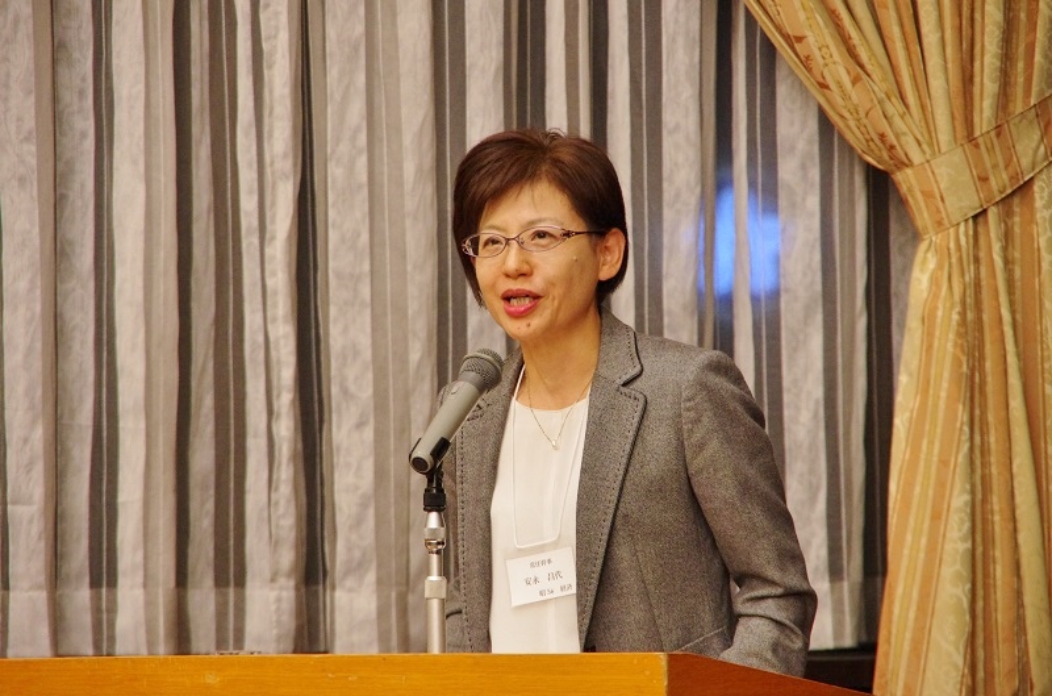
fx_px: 5902
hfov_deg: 10.2
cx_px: 526
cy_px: 348
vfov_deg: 6.7
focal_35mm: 202
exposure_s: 1/30
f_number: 5.6
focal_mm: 135
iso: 3200
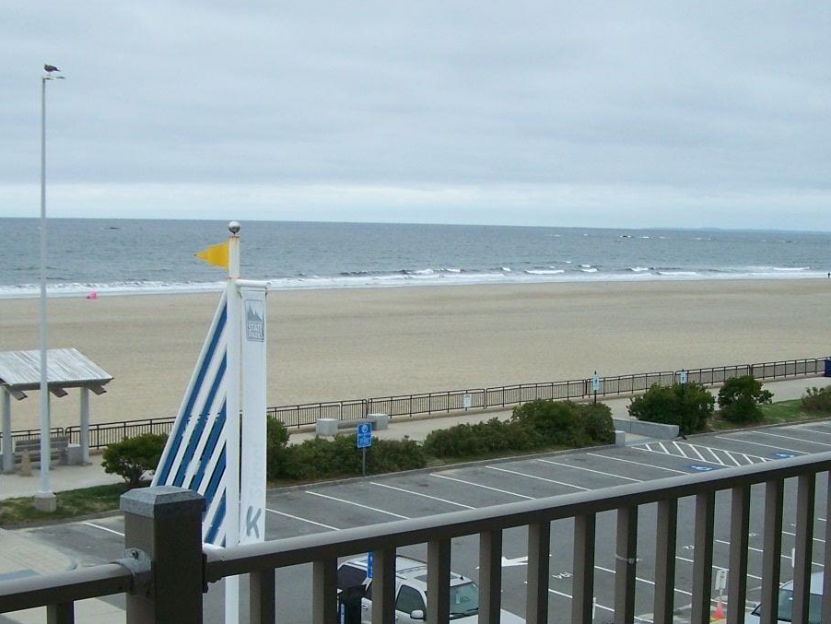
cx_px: 407
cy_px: 419
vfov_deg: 23.2
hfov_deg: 30.7
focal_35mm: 63
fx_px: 1513
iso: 80
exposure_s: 1/1000
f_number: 2.8
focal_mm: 6.3
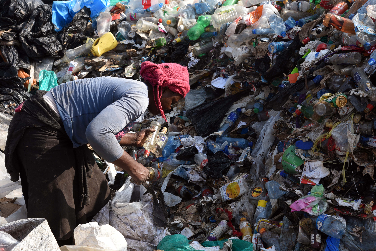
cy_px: 124
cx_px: 190
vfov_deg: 20.3
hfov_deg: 30.1
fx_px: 700
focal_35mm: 67
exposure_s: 1/500
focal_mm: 66
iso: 320
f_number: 7.1
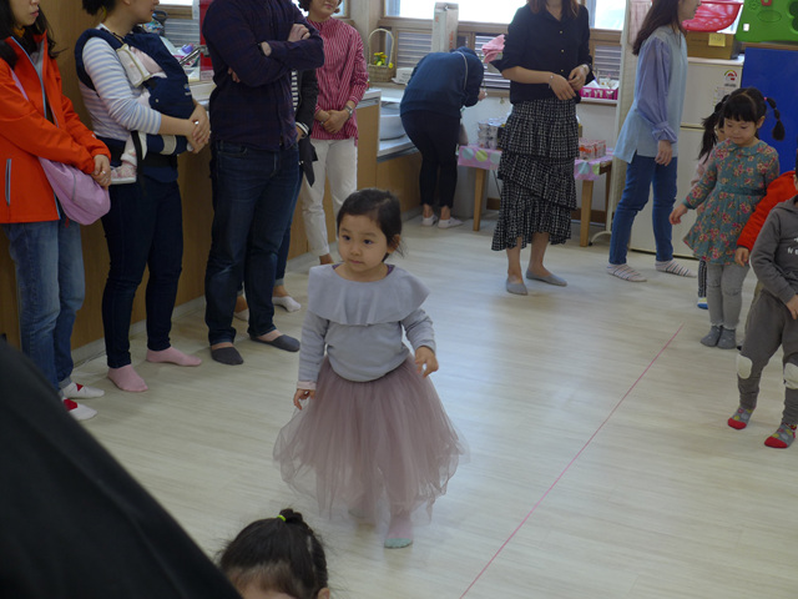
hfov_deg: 38.2
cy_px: 300
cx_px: 399
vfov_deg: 29.1
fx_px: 1153
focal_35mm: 50
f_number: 1.9
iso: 100
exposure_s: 1/80
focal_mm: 9.8
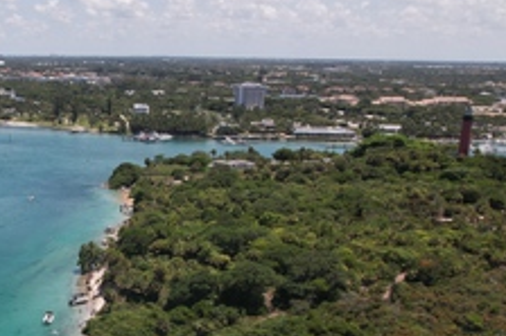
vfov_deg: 22.6
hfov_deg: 31.4
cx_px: 0
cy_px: 271
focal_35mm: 59
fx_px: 829
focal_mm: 8.38
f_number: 2.8
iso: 100
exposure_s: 1/125
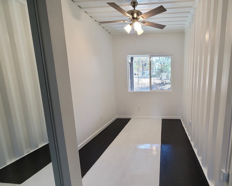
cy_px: 105
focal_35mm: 18
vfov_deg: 73.4
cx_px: 151
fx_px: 124
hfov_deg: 83.9
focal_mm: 2.2
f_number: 2.2
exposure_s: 1/60
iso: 160
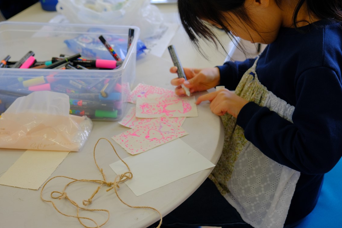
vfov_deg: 29.9
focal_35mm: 45
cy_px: 114
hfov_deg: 43.6
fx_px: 428
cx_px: 173
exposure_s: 1/100
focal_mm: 29.2
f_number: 4
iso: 320
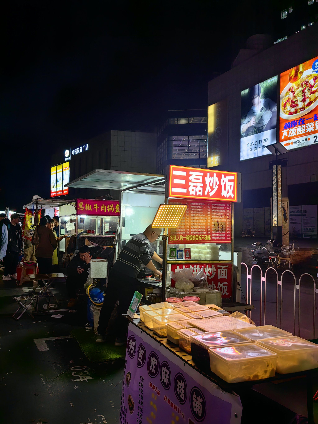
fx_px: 380
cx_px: 159
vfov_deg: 58.4
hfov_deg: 45.4
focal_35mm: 31
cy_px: 212
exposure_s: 1/147
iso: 50
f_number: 1.4
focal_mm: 5.75
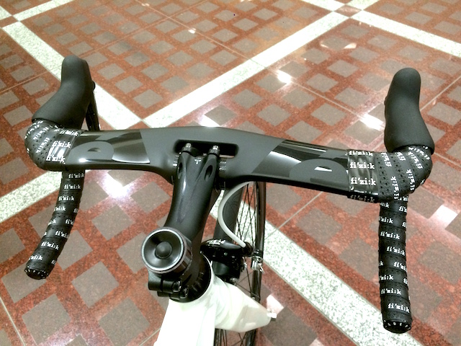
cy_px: 173
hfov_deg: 61.7
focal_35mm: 29
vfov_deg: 48.2
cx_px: 230
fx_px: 386
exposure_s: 1/30
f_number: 2.2
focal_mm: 4.15
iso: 160
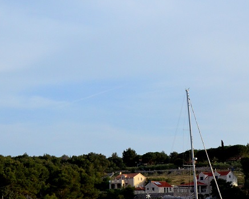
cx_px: 139
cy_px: 113
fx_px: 568
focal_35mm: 77
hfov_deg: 24.7
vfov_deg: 19.9
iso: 1600
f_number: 4.5
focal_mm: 24
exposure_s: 1/8000
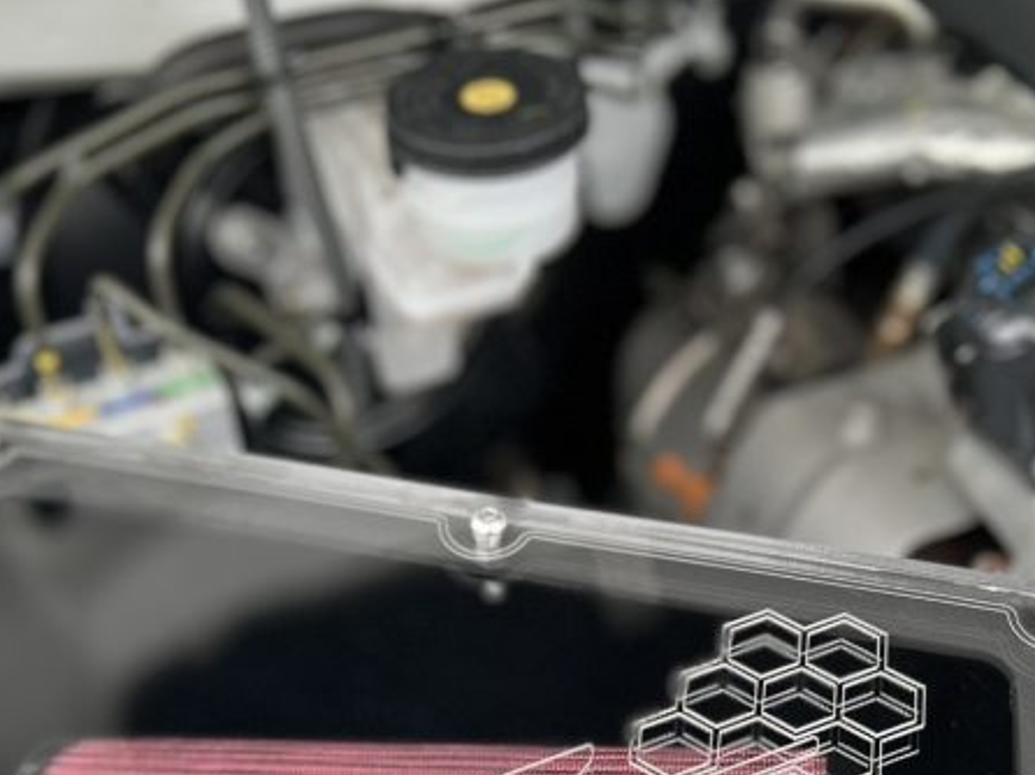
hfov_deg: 30.7
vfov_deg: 21.8
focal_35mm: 63
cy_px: 891
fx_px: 1883
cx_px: 499
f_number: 1.5
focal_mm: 5.7
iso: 50
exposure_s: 1/286
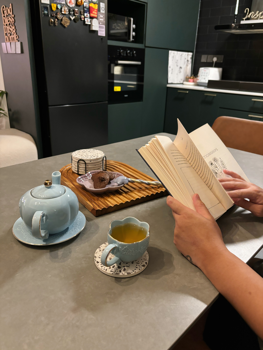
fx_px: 263
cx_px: 132
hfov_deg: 53.1
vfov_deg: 67.3
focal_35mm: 26
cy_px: 175
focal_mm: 5.96
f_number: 1.6
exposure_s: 1/33
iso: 500
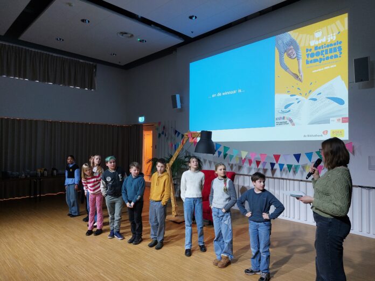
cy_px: 140
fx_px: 260
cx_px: 188
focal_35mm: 24
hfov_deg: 71.6
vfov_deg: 56.8
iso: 200
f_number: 1.8
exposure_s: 1/50
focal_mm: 5.23
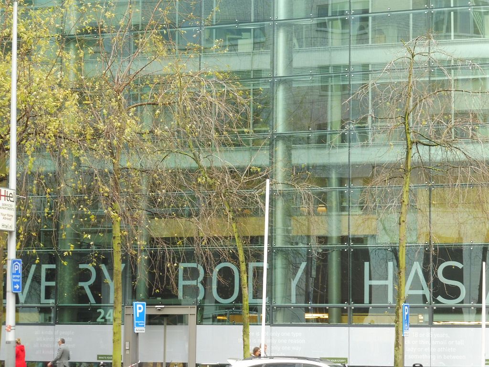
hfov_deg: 19.3
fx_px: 1441
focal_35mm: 102
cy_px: 184
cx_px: 244
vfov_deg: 14.5
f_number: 5.3
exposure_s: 1/60
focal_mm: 18.2
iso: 200
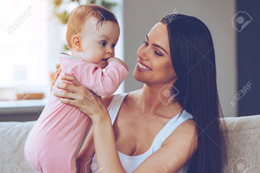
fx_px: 1119
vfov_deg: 8.9
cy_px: 86
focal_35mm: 155
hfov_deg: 13.2
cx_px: 130
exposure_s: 1/125
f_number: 3.5
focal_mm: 155
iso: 400
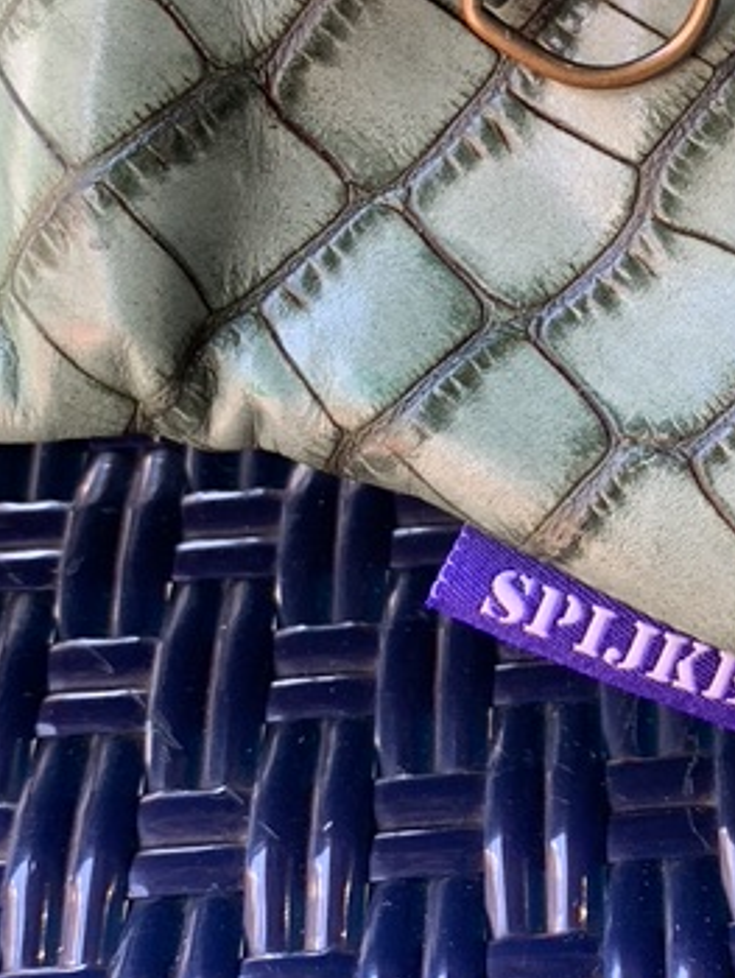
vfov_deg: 25.5
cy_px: 346
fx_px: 2149
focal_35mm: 76
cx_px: 822
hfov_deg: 18.6
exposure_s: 1/78
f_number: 1.8
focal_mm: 4.25
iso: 100
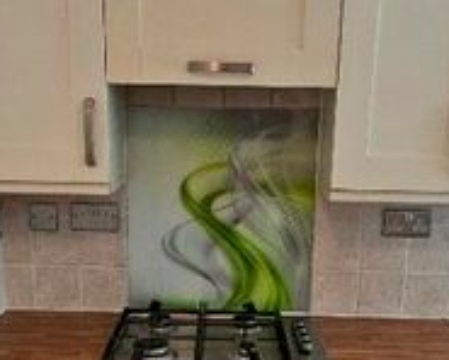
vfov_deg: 30.4
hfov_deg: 38.8
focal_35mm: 48
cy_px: 305
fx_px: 638
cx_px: 221
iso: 400
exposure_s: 1/50
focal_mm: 2.2
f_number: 2.2
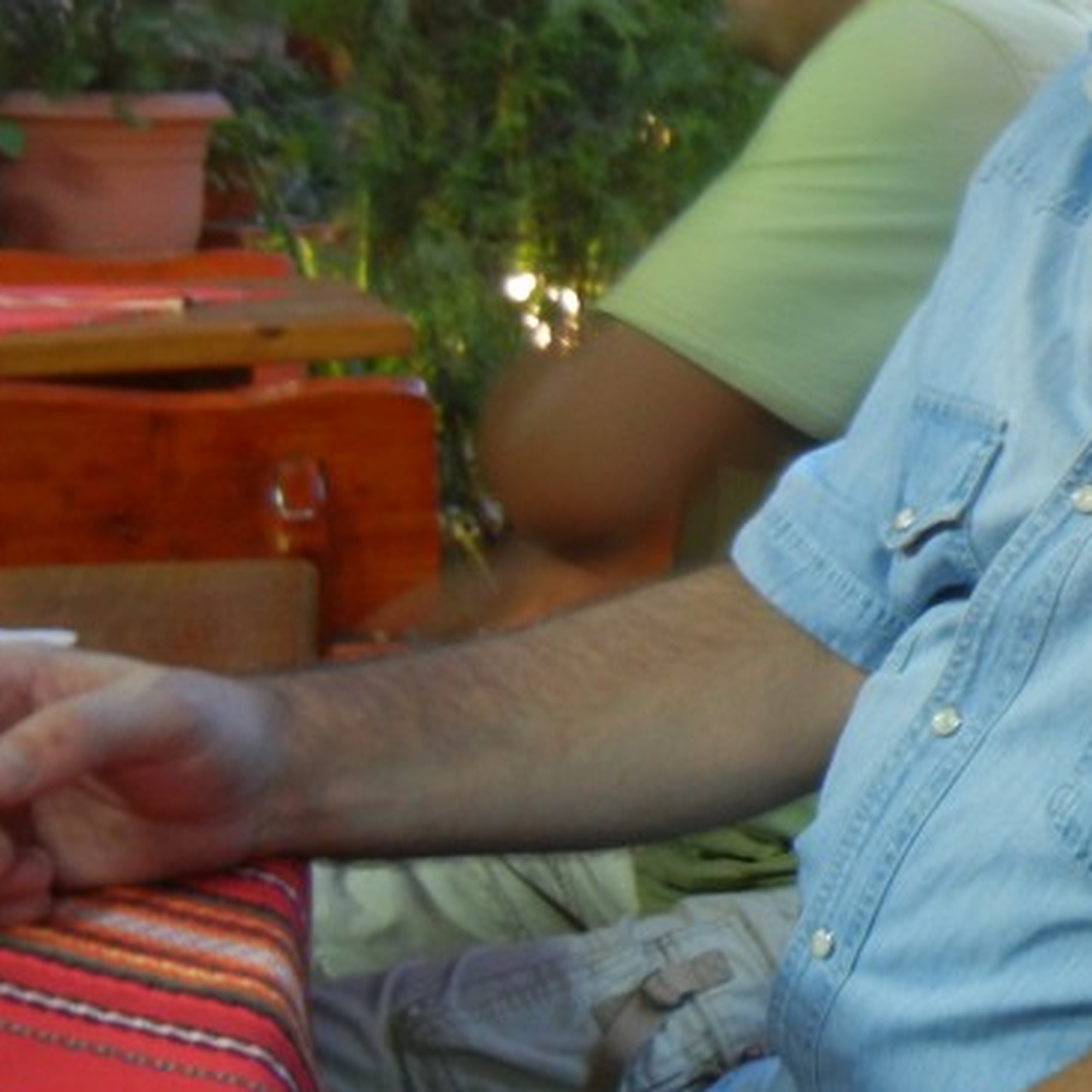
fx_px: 2641
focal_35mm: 74
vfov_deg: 23.3
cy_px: 405
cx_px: 1503
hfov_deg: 20.8
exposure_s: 1/2.4
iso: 200
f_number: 3.5
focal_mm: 5.4
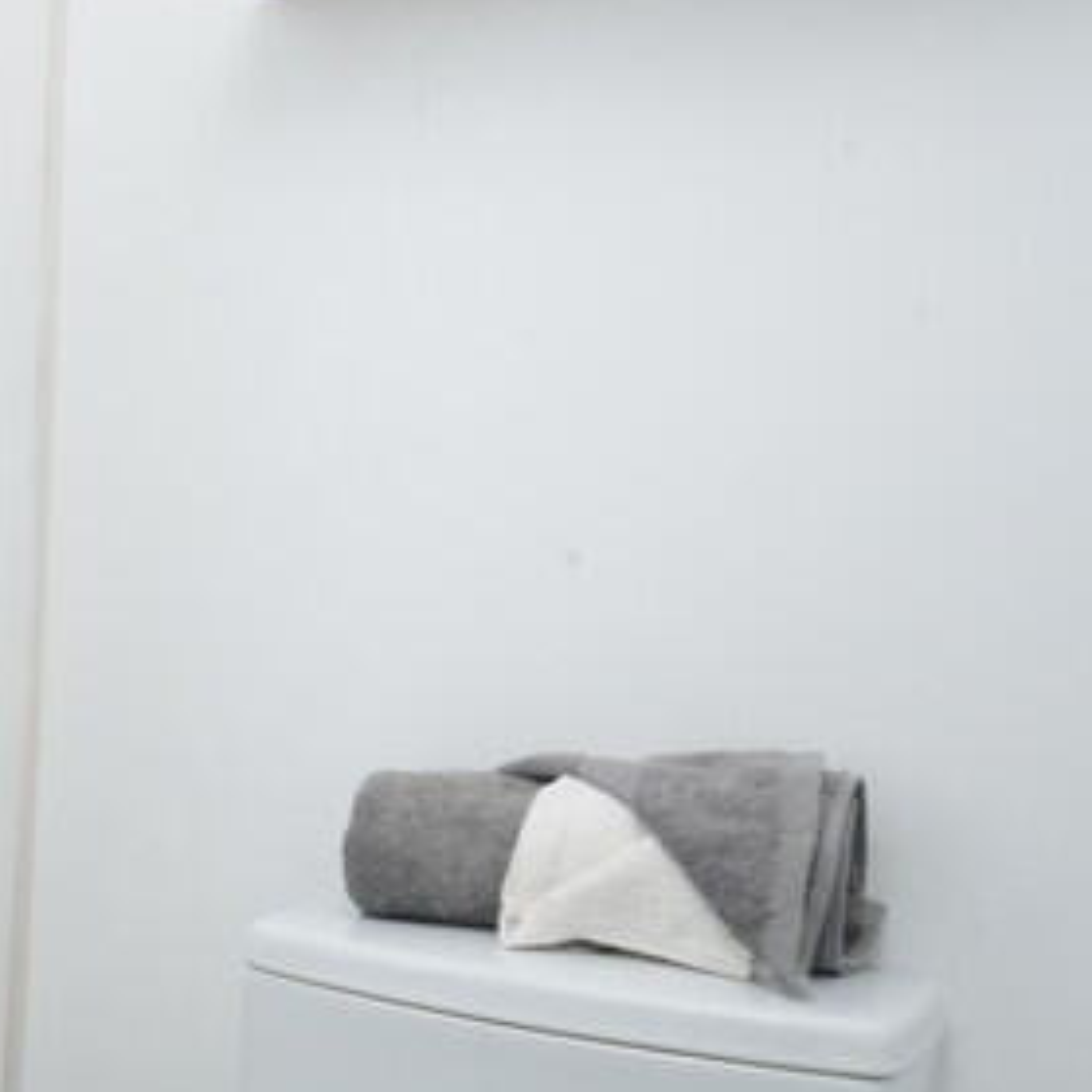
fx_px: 1785
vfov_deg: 33.8
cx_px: -466
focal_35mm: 50
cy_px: 695
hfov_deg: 26.5
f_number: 18
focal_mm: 16
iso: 1600
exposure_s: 1/60
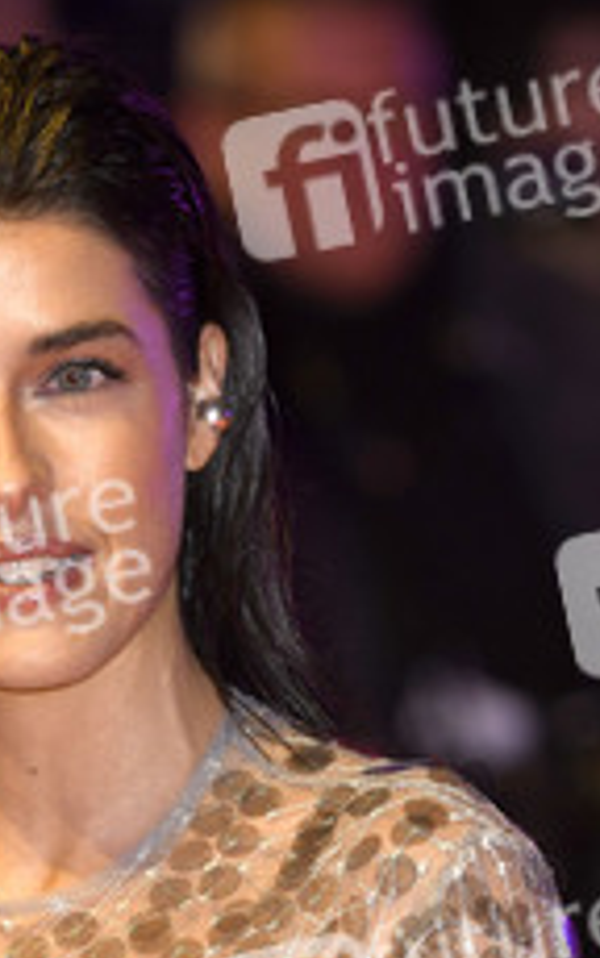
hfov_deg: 4.5
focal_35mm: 292
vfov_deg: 7.2
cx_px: 58
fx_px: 7630
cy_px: 787
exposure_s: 1/400
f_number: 4
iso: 800
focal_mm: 165
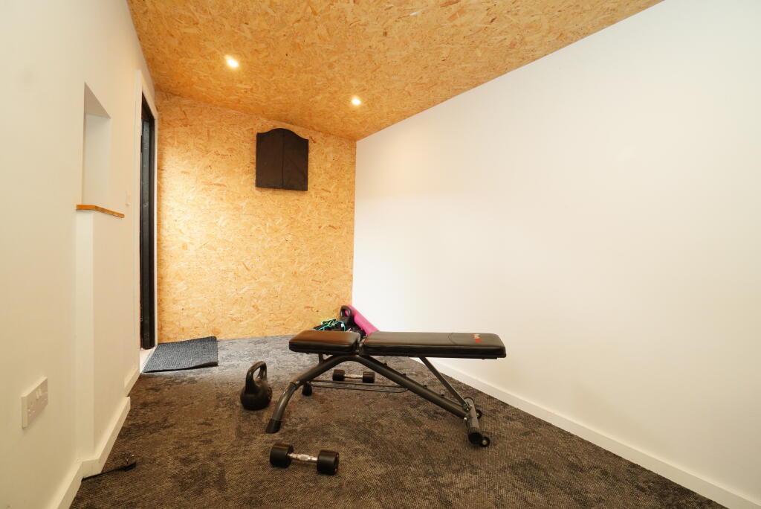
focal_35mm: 16
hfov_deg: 94.9
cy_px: 254
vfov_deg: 72.1
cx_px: 380
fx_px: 349
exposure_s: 1/60
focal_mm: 11
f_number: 5.6
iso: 1000
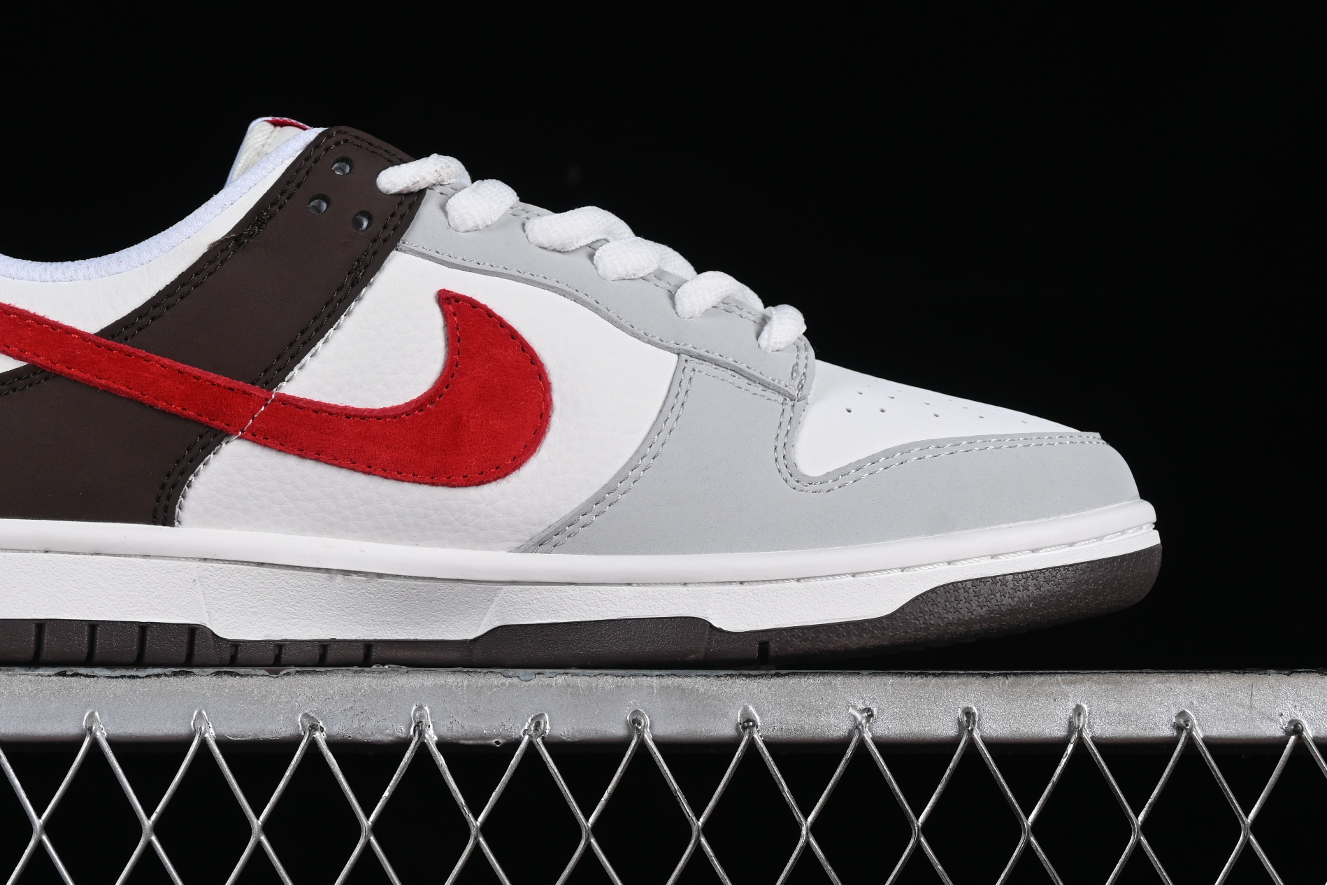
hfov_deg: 18.5
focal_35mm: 110
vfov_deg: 12.4
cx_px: 466
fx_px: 4054
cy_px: 269
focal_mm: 50
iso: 160
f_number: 8
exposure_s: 1/80
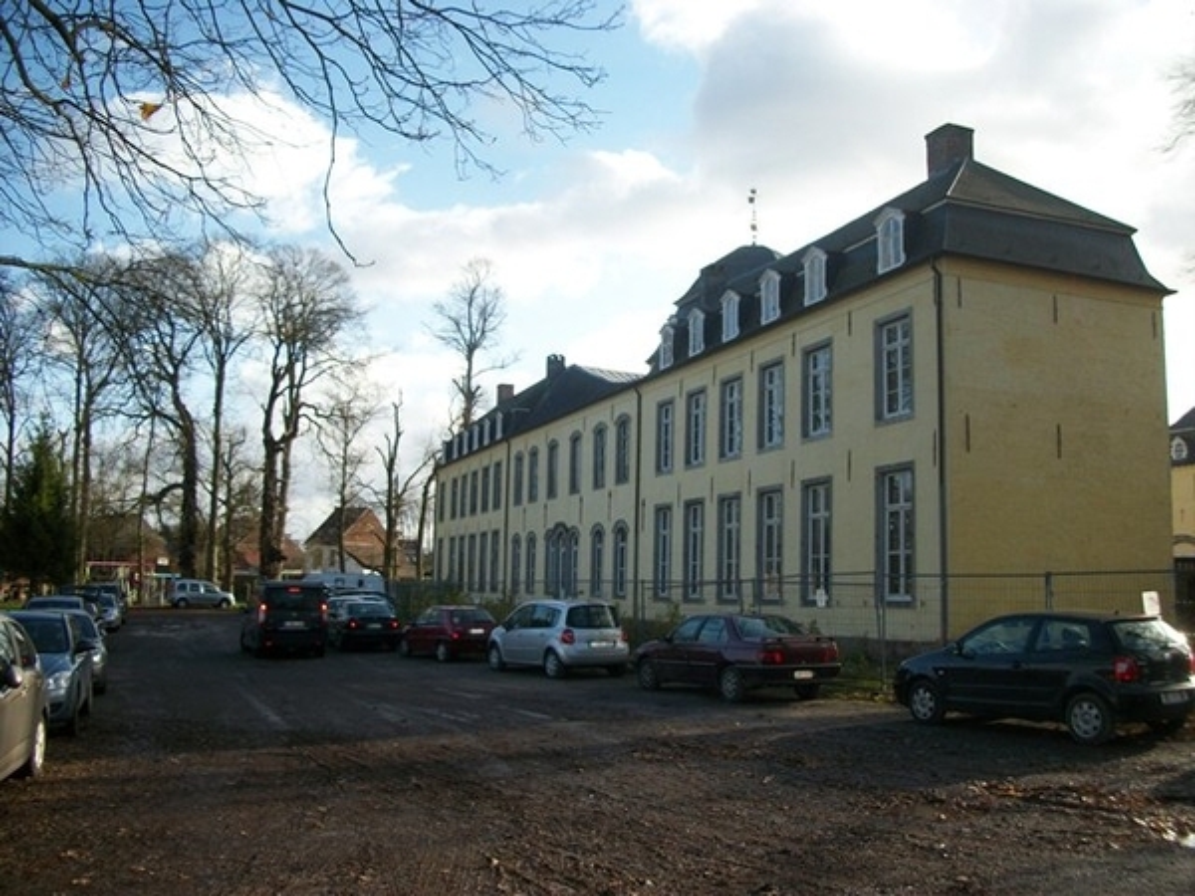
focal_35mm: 32
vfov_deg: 44.2
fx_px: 1105
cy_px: 448
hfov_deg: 56.8
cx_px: 598
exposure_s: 1/640
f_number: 2.9
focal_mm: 5.7
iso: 80
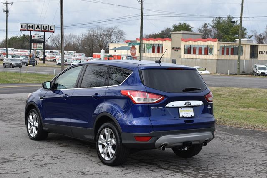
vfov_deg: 22.6
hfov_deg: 33.4
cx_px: 134
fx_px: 445
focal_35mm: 60
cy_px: 89
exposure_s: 1/250
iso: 160
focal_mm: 40
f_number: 8
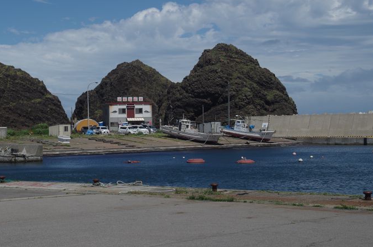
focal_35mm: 73
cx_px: 125
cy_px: 94
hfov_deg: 27.6
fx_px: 755
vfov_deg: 18.5
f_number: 4
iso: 100
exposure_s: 1/1500
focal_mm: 32.5
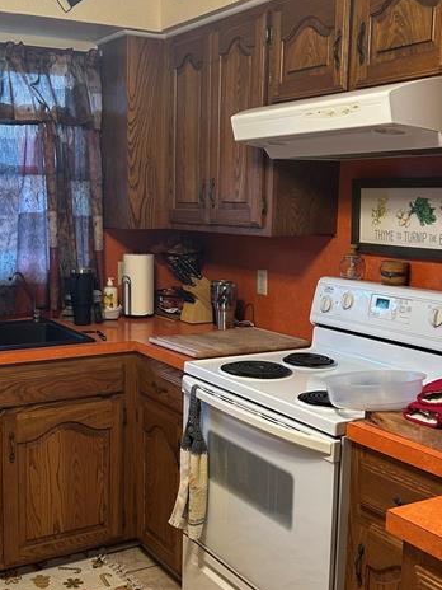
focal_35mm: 43
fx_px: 732
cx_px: 157
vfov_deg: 43.8
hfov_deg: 33.4
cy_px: 320
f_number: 1.5
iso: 200
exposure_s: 1/60
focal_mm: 5.7
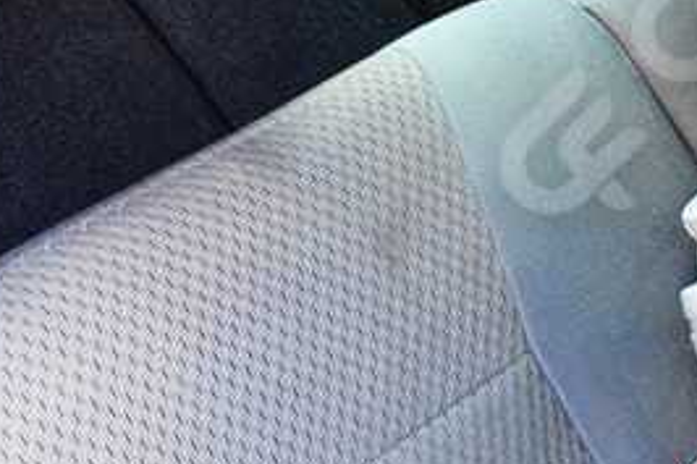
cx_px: 254
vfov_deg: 16.5
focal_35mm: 81
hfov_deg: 25.0
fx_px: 1567
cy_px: -1
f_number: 8
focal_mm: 18
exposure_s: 1/15
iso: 560
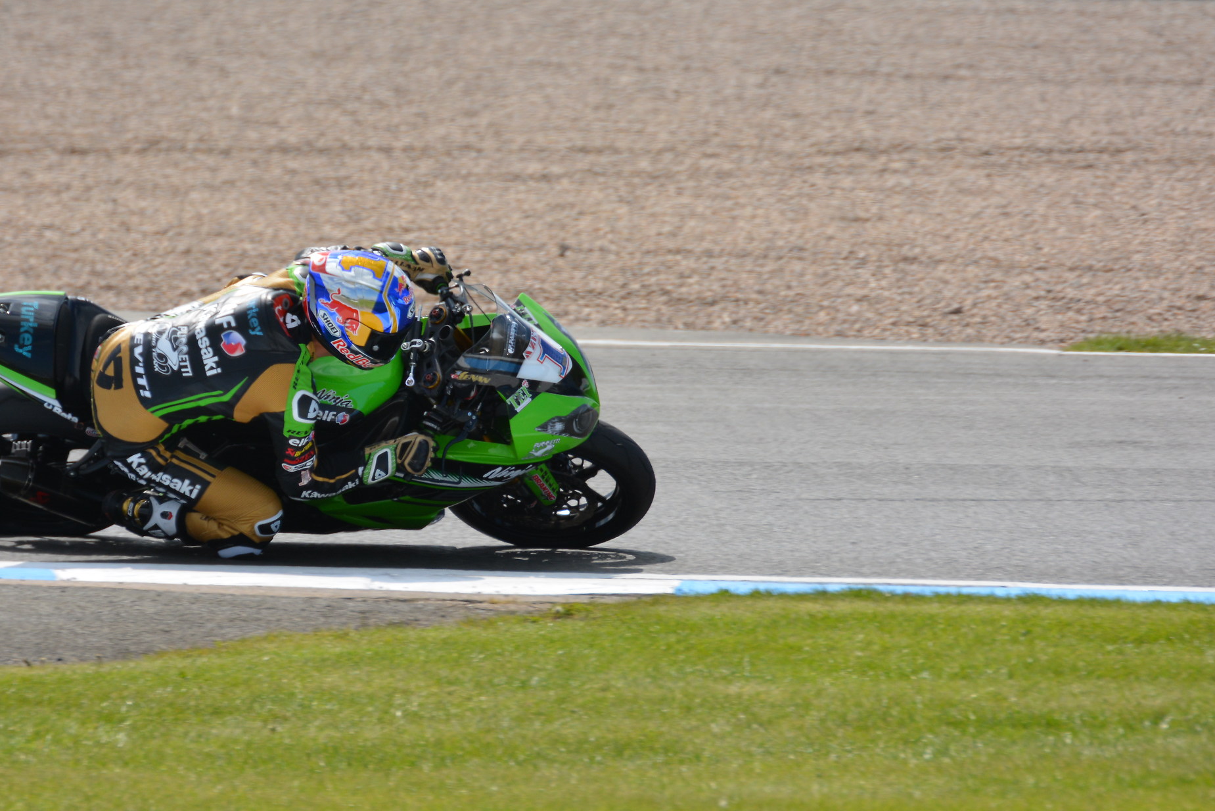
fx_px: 19710
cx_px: 526
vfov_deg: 2.4
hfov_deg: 3.5
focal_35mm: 584
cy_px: 474
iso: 400
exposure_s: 1/1600
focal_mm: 300
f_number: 7.1
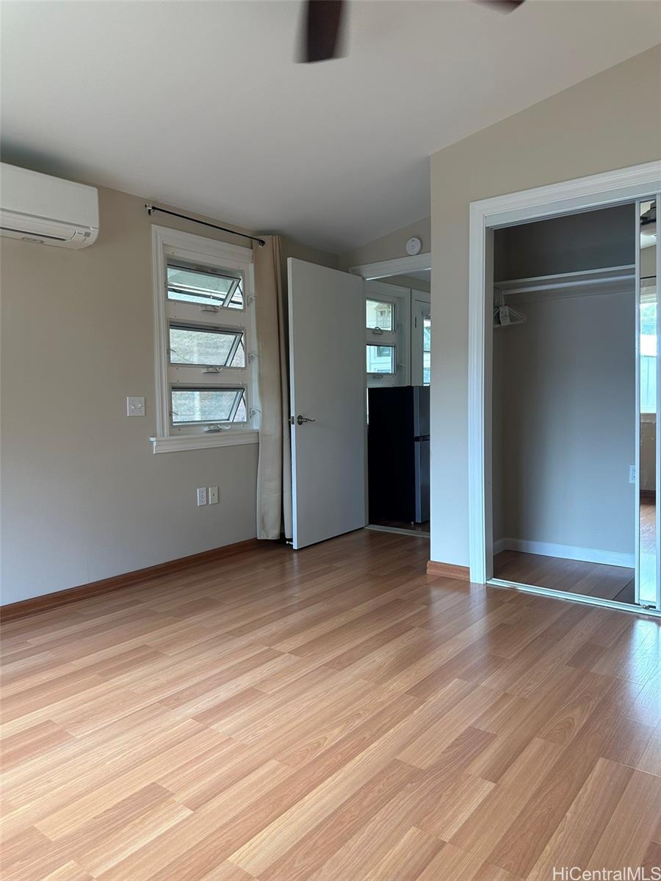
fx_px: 611
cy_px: 440
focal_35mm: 24
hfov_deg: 56.8
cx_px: 330
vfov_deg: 71.6
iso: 125
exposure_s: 1/120
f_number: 1.78
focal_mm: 6.86
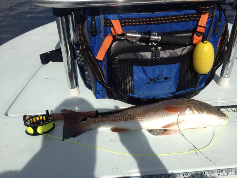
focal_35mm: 35
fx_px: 240
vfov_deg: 40.7
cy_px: 89
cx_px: 118
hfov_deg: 52.6
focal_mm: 4.28
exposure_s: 1/3460
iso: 50
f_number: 2.4
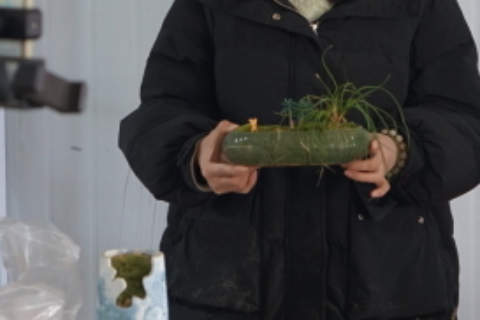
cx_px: 513
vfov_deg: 8.5
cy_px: 48
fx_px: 2146
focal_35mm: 161
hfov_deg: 12.6
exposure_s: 1/160
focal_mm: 55
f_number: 4
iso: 1250
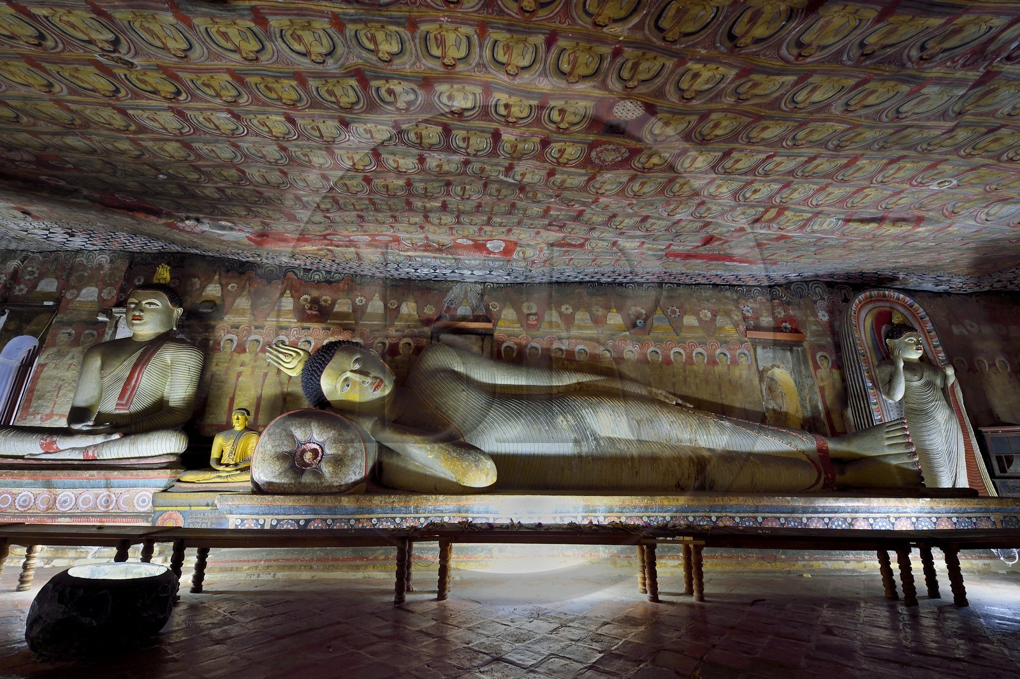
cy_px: 340
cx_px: 510
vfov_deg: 77.3
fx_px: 425
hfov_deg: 100.4
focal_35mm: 15
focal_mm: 15
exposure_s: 1/2
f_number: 8
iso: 800
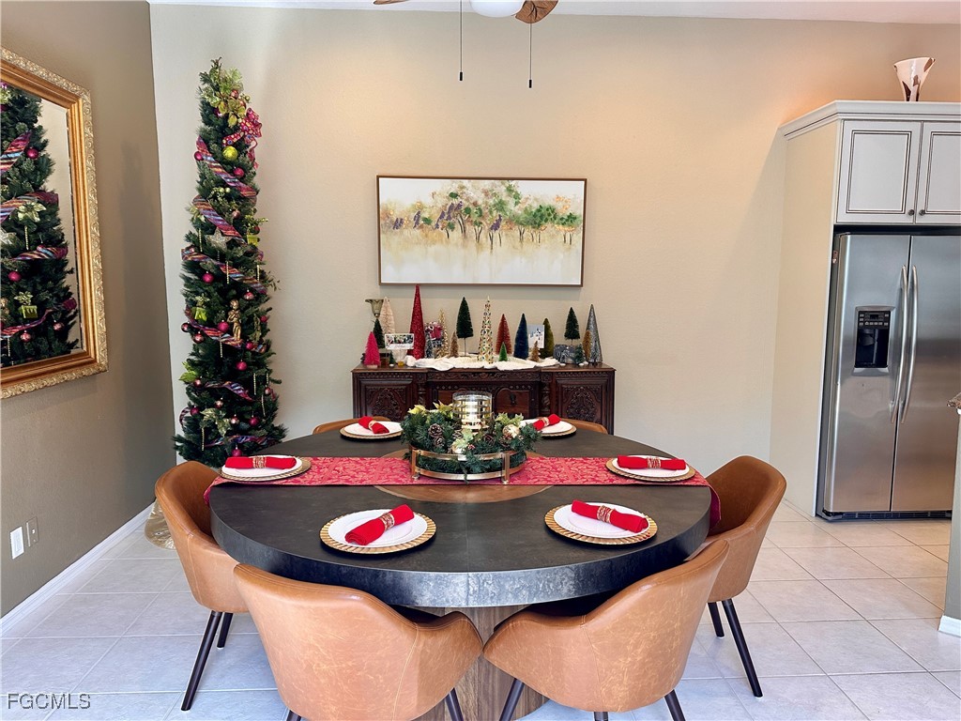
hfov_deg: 71.6
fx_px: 666
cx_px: 480
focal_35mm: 24
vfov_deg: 56.8
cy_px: 360
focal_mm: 6.86
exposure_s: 1/120
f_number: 1.78
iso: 200
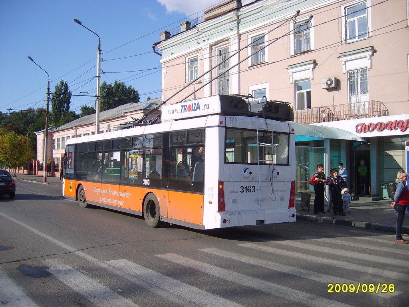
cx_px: 204
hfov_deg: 52.6
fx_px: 414
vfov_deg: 40.7
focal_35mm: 35
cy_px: 154
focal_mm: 5.8
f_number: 7.1
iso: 50
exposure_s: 1/180
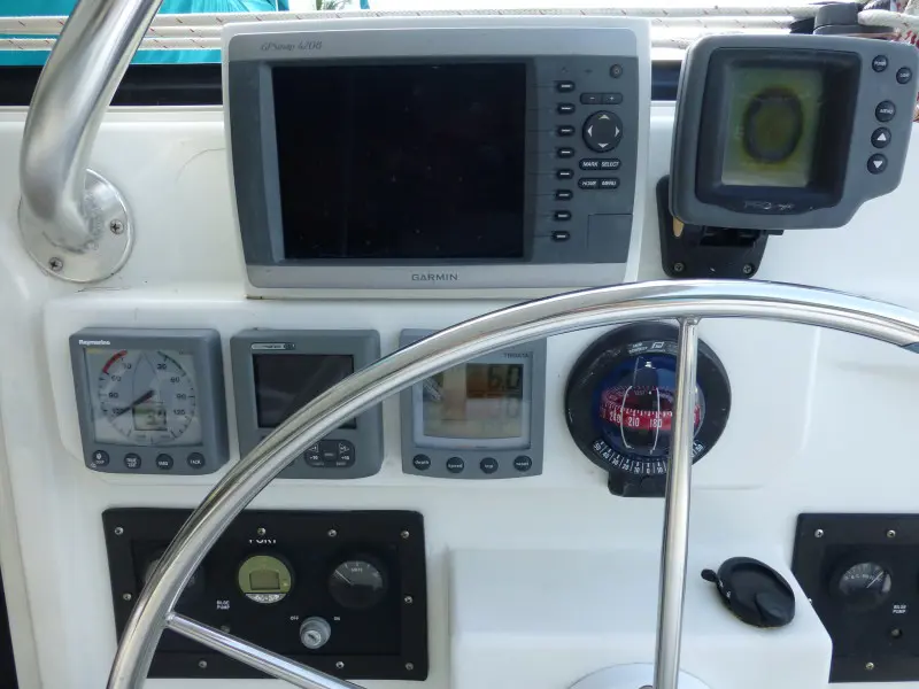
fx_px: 637
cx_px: 460
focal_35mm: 24
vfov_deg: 56.8
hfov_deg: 71.6
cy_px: 344
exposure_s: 1/125
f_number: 3.3
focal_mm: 4.3
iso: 100
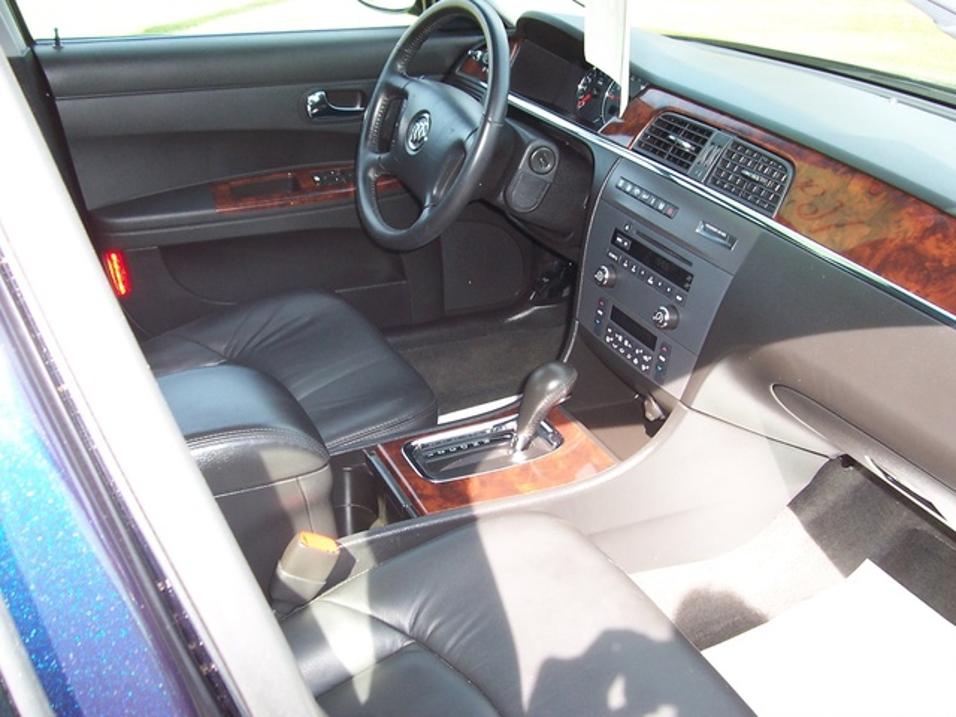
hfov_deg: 50.1
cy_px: 358
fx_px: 1022
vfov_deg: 38.7
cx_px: 478
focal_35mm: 37
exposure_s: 1/90
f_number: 2.8
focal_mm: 5.6
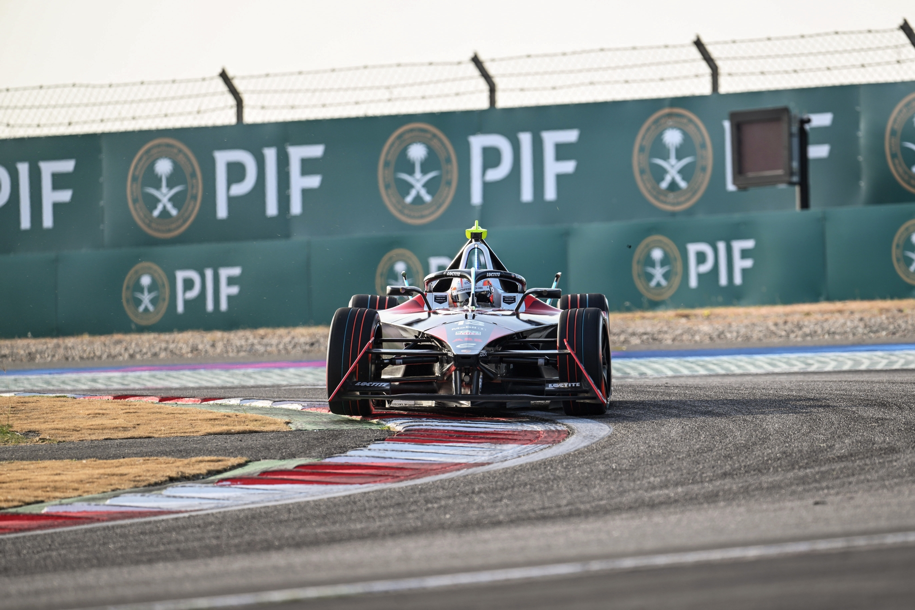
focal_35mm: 400
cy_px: 305
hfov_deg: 5.2
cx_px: 458
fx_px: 10165
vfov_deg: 3.4
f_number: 5
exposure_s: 1/320
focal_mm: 400
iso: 100
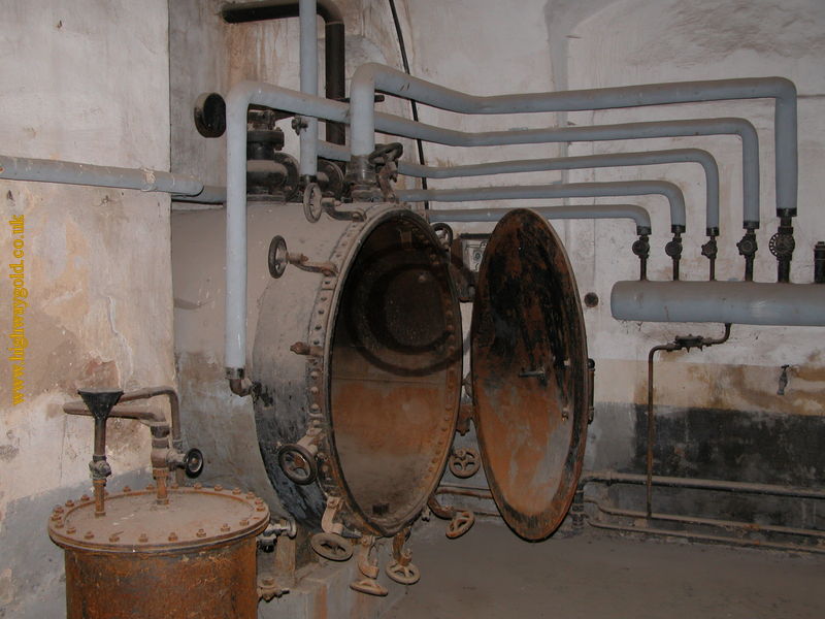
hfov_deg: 44.8
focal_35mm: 42
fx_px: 1001
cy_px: 310
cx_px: 412
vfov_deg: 34.3
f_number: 2.9
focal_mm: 10.7
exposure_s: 1/60
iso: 100
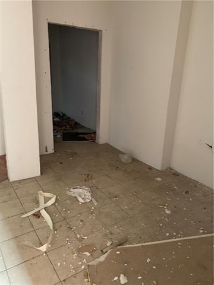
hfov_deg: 53.1
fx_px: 214
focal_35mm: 26
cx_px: 107
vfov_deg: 67.3
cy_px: 142
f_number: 1.8
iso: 640
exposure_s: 1/30
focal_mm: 4.25
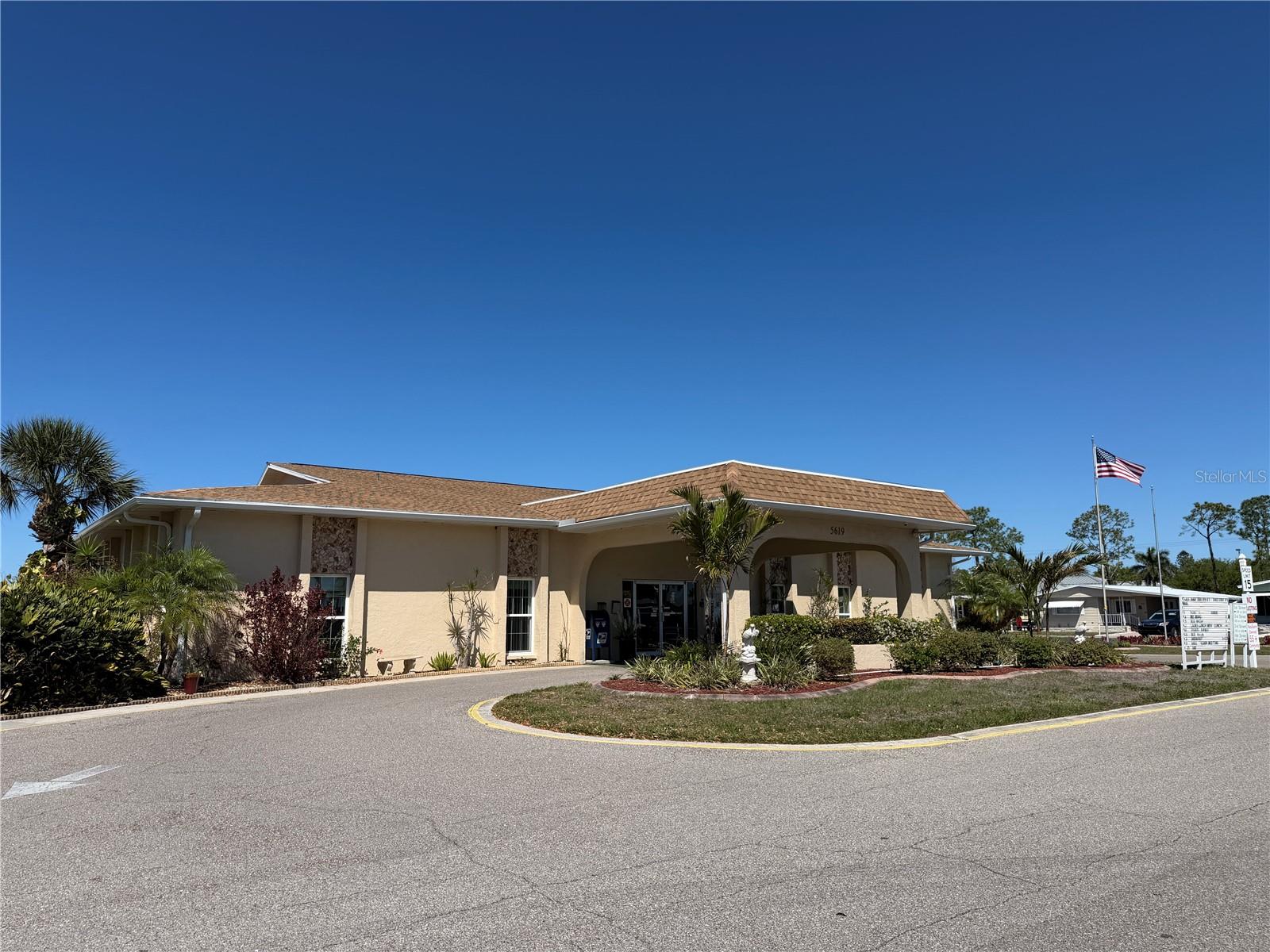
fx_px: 881
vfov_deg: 56.8
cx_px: 635
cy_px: 476
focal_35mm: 24
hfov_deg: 71.6
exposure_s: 1/7353
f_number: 1.78
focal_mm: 6.76
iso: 80
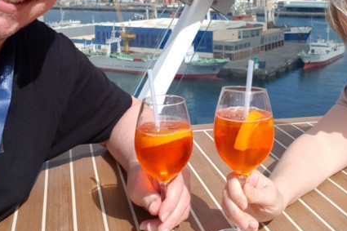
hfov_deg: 40.3
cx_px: 187
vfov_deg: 26.6
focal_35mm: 49
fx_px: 472
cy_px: 23
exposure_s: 1/2144
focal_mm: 2.95
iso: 40
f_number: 1.7
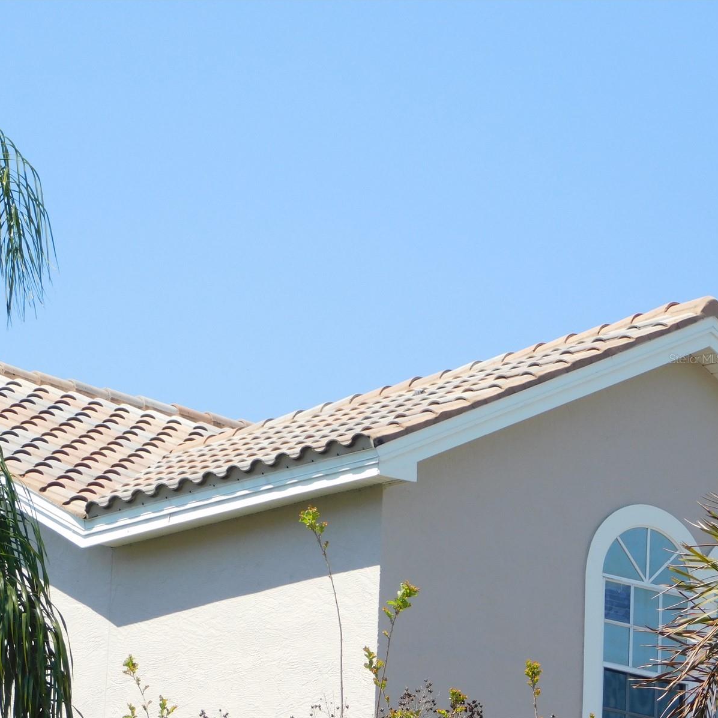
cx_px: 246
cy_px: 358
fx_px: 4717
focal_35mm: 201
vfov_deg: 8.7
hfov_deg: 8.7
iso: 125
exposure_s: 1/400
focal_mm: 30.1
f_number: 5.3
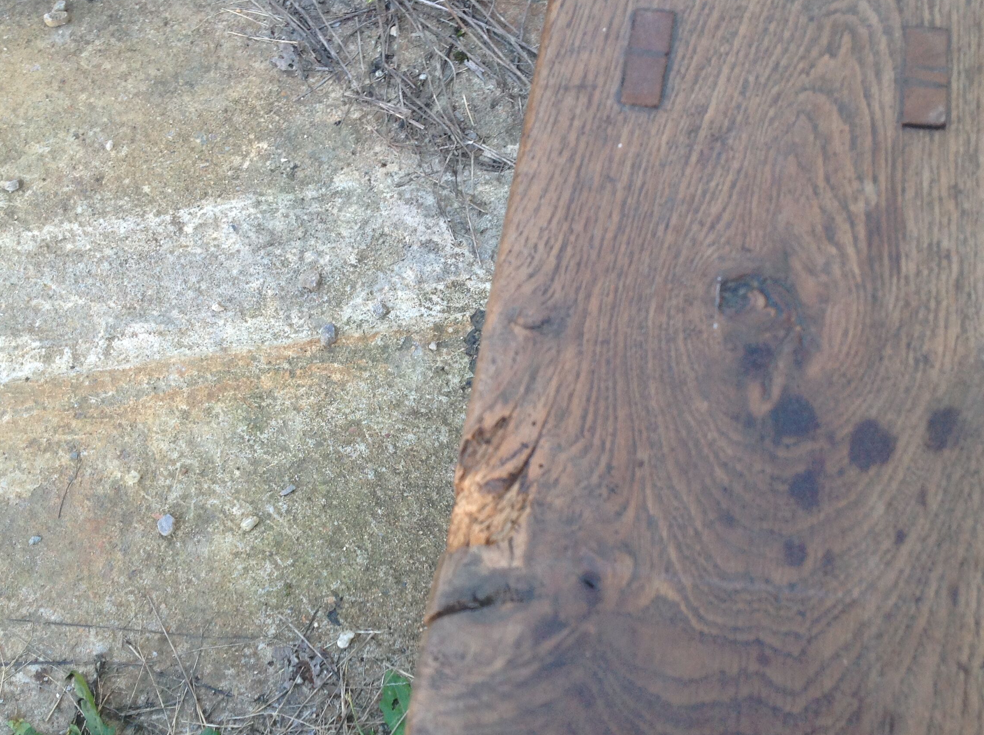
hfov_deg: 46.9
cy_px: 393
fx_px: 1135
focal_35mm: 40
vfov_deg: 35.9
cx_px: 478
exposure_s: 1/120
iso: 80
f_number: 2.4
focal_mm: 4.28
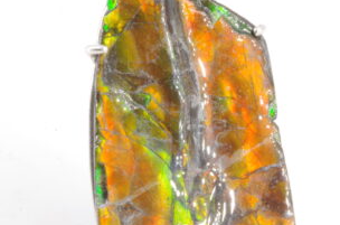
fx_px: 1394
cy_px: 156
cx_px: 192
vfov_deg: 9.2
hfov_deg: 13.9
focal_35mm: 148
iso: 100
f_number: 6.3
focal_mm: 50
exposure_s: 1/1.25
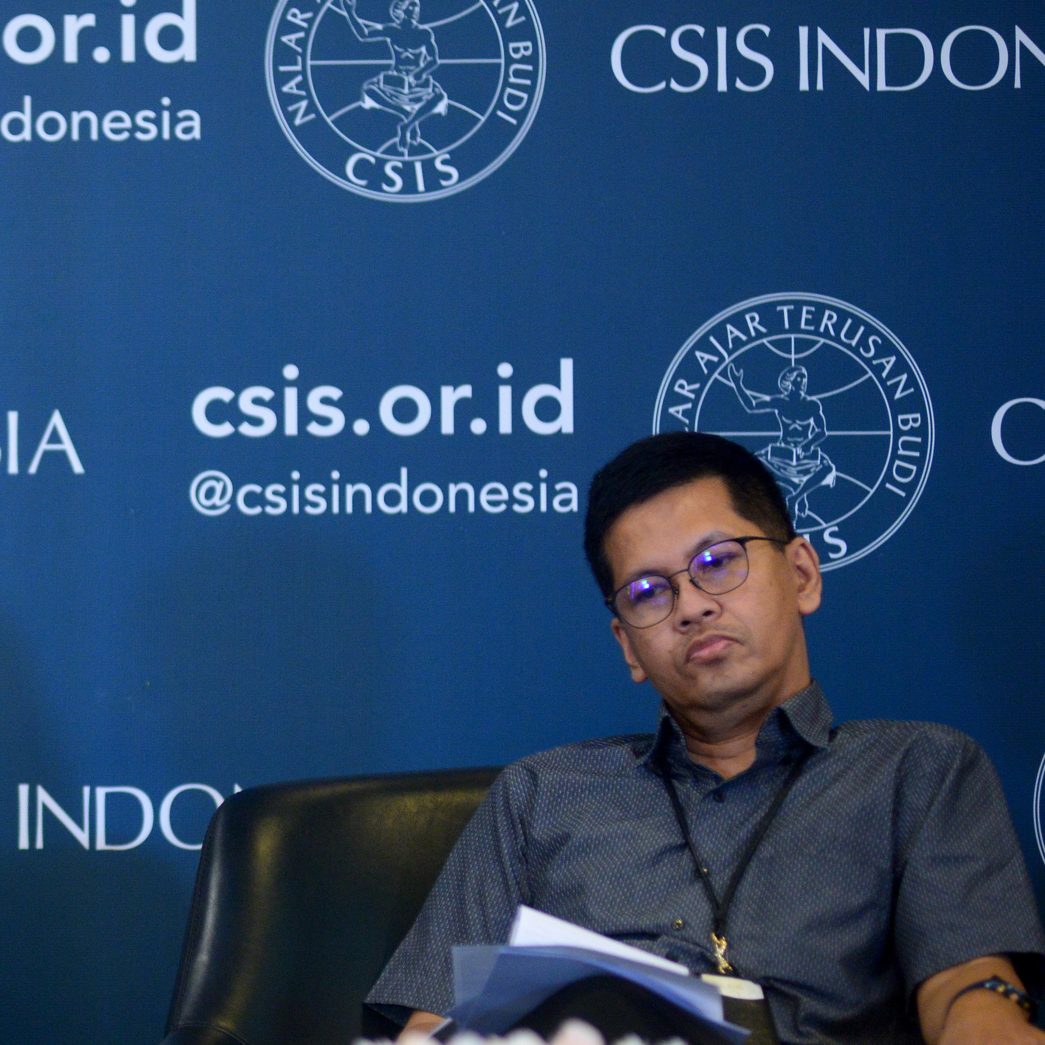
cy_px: 636
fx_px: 10144
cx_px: 15
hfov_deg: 5.9
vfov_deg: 5.9
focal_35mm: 297
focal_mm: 170
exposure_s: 1/125
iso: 2500
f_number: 2.8
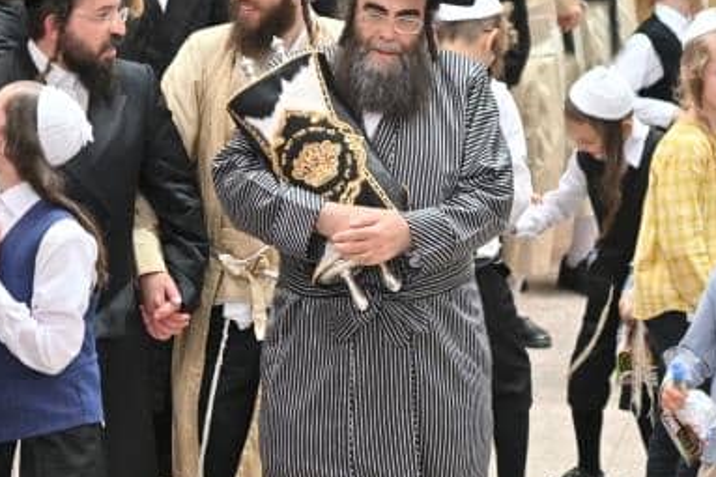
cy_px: 181
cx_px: 409
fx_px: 6381
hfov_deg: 6.4
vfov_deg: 4.3
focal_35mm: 321
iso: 500
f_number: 4
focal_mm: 120
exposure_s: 1/160
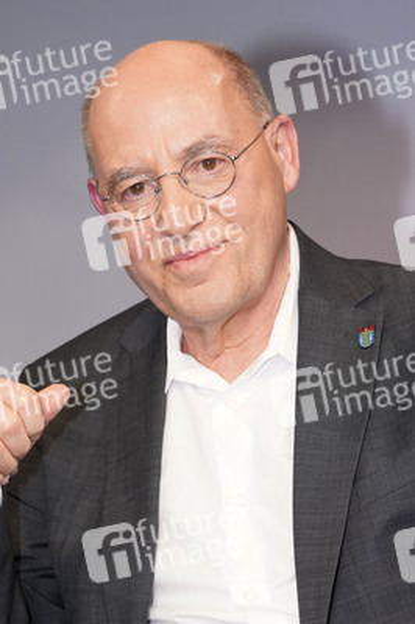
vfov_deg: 26.3
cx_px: 208
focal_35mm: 77
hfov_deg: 17.7
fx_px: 1334
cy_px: 312
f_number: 5.6
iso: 2000
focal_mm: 77
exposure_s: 1/125
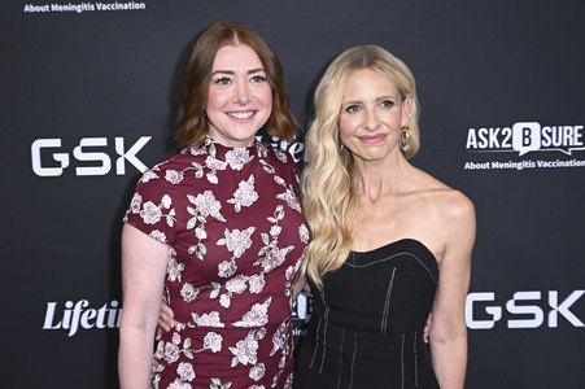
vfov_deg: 28.0
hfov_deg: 41.1
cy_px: 194
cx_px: 292
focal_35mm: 48
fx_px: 779
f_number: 5.6
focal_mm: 48
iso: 2000
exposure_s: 1/200
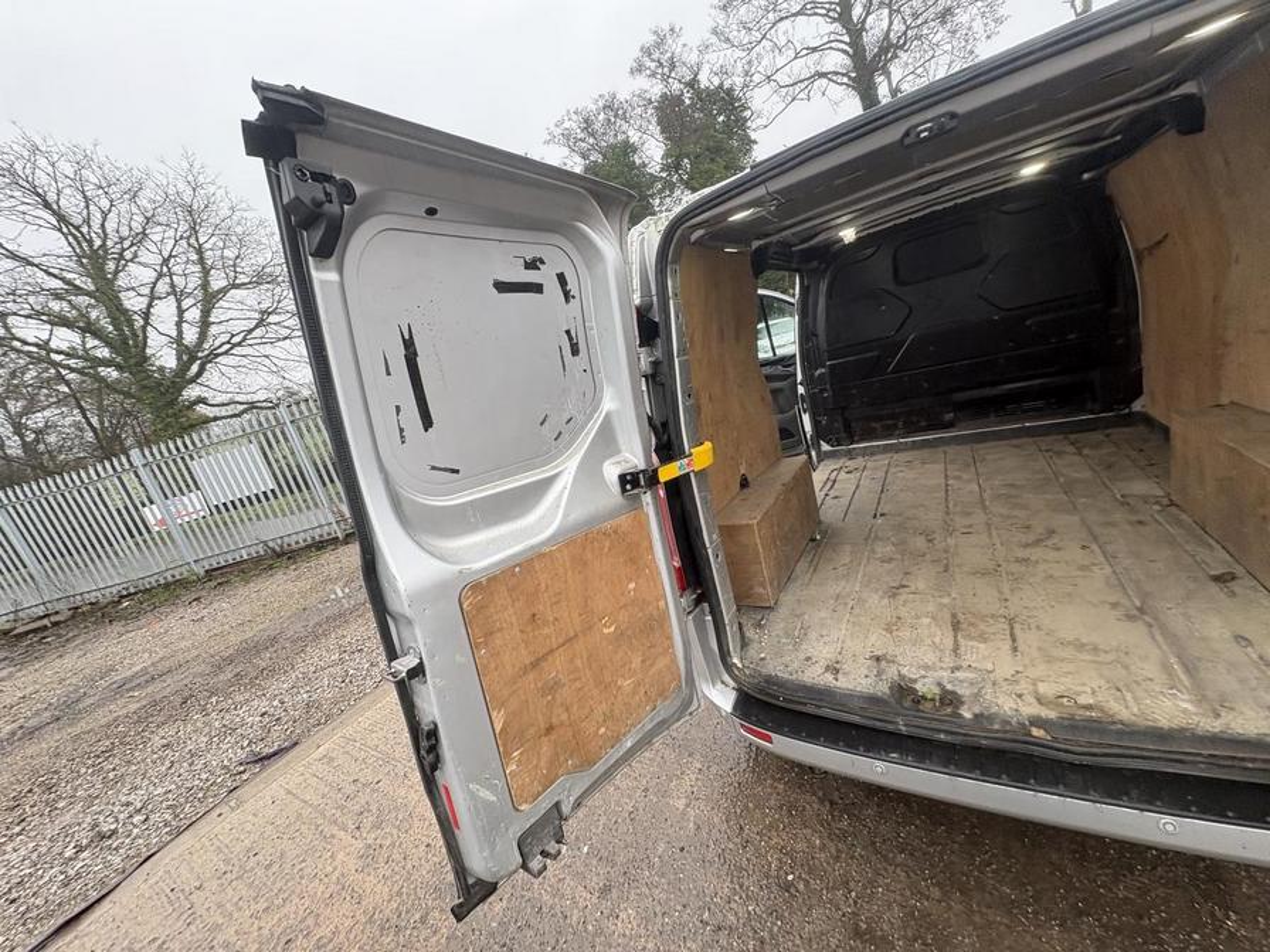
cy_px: 476
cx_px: 635
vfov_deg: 85.7
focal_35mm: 14
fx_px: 514
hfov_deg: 102.1
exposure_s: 1/99
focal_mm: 2.22
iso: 80
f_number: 2.2
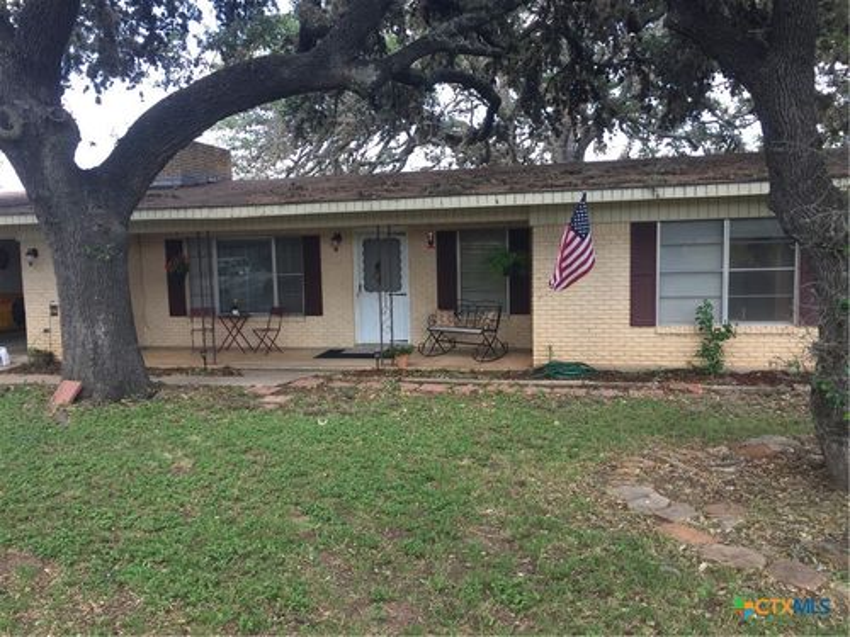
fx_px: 712
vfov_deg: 48.2
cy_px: 318
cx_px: 425
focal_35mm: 29
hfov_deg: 61.7
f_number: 2.2
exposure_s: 1/152
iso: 32
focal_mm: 4.15
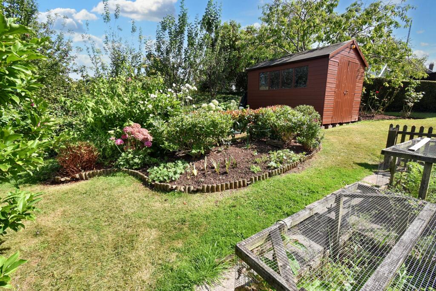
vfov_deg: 77.3
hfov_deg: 100.4
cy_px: 146
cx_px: 218
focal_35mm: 15
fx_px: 182
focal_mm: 10
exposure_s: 1/250
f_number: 8
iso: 200
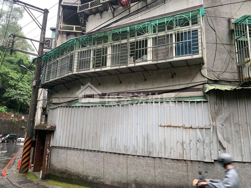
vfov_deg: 53.1
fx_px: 189
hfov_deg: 67.3
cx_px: 126
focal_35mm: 26
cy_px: 94
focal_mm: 4.25
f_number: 1.8
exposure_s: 1/92
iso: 100
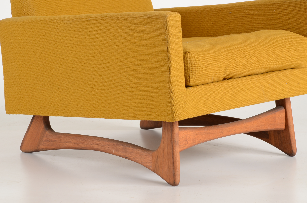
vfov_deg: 11.4
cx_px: 154
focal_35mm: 120
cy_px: 102
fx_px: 1021
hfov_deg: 17.1
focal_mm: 80
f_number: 11
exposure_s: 1/125
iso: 200
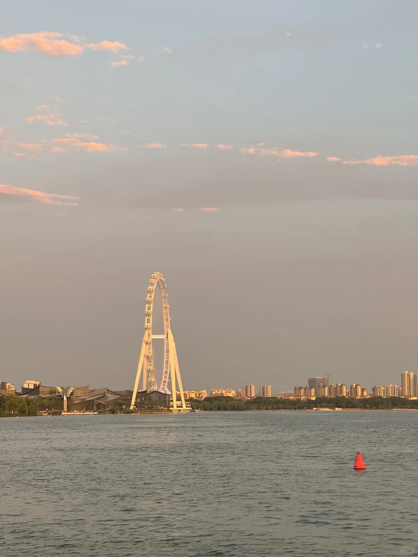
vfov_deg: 25.3
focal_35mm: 77
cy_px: 278
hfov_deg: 19.1
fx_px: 1240
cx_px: 209
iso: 125
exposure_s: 1/99
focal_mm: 9
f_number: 2.8
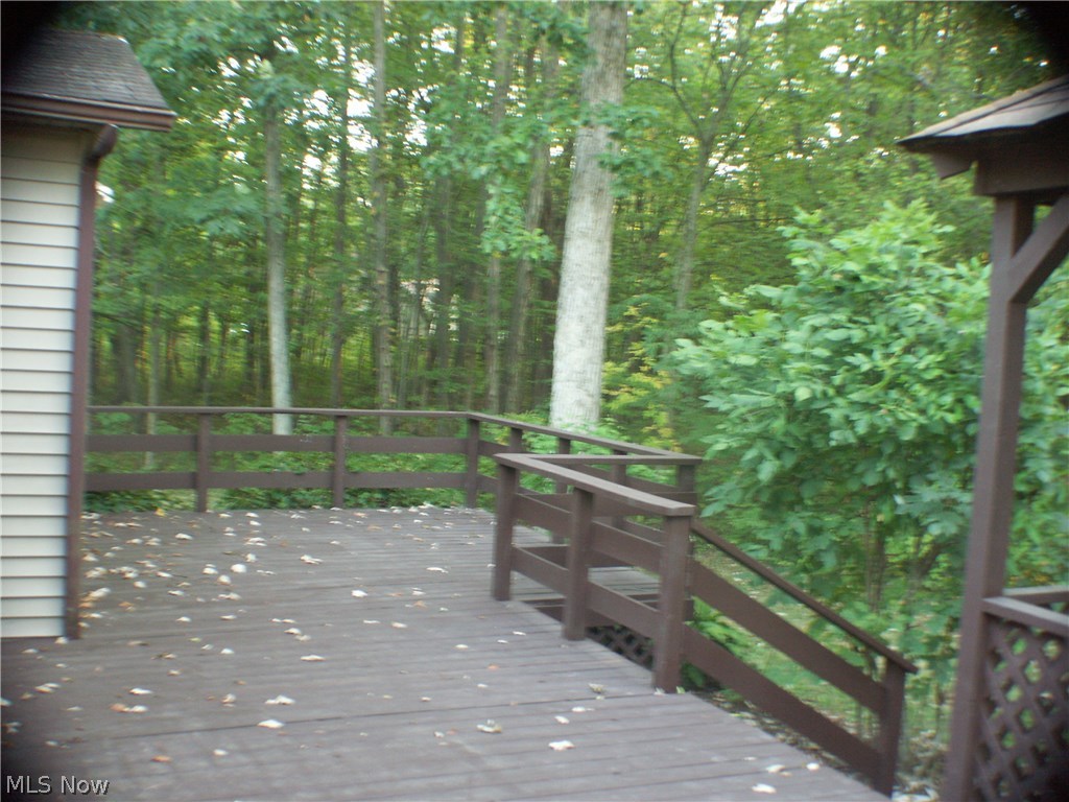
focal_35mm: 47
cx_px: 534
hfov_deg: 40.4
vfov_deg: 30.9
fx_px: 1451
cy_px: 401
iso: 200
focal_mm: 12.18
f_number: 2.8
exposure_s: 1/15
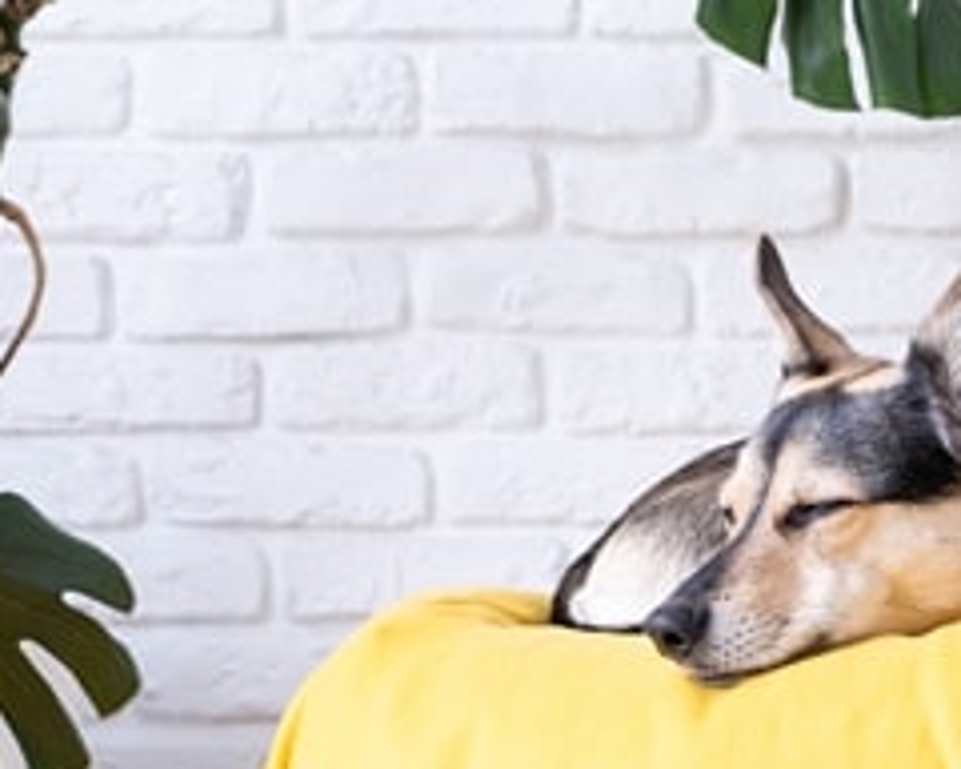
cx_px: 837
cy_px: 407
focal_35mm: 115
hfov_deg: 16.5
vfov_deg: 13.4
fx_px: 3271
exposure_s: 1/100
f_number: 4
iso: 250
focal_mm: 32.5
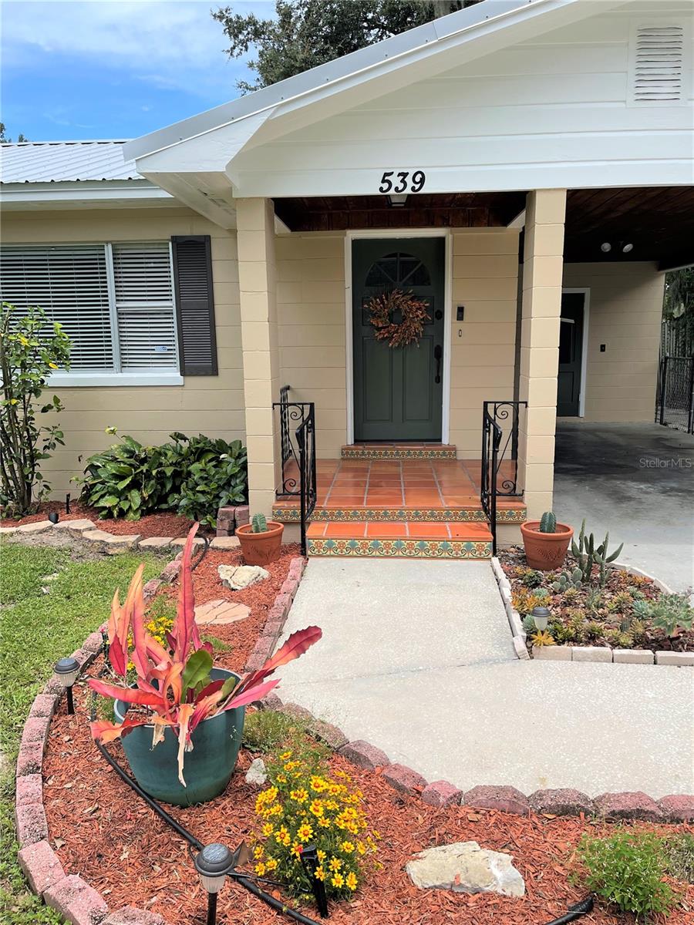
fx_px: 695
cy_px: 462
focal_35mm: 26
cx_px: 347
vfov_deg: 67.3
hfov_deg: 53.1
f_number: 1.6
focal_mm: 5.1
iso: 32
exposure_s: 1/2597
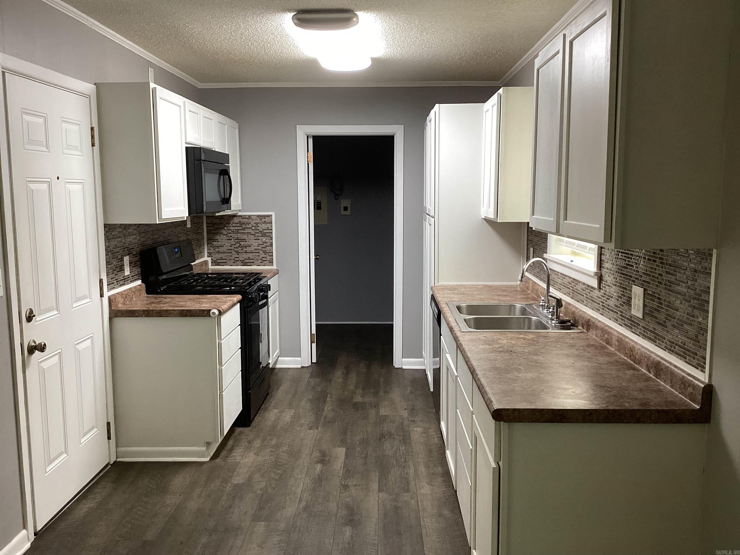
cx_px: 370
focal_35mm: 31
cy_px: 278
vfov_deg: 45.4
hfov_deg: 58.4
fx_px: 663
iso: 125
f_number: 2.4
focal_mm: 3.3
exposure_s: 1/60
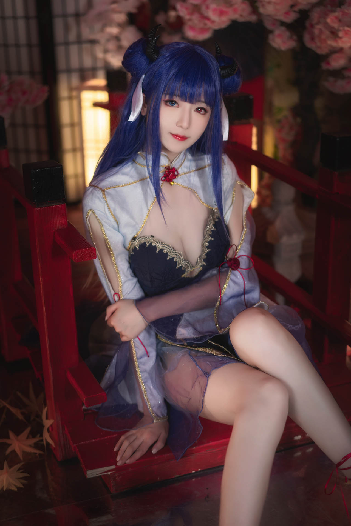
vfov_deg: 36.2
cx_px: 176
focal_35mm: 55
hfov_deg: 24.6
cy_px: 263
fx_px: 804
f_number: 2.2
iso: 1000
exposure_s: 1/160
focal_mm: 55
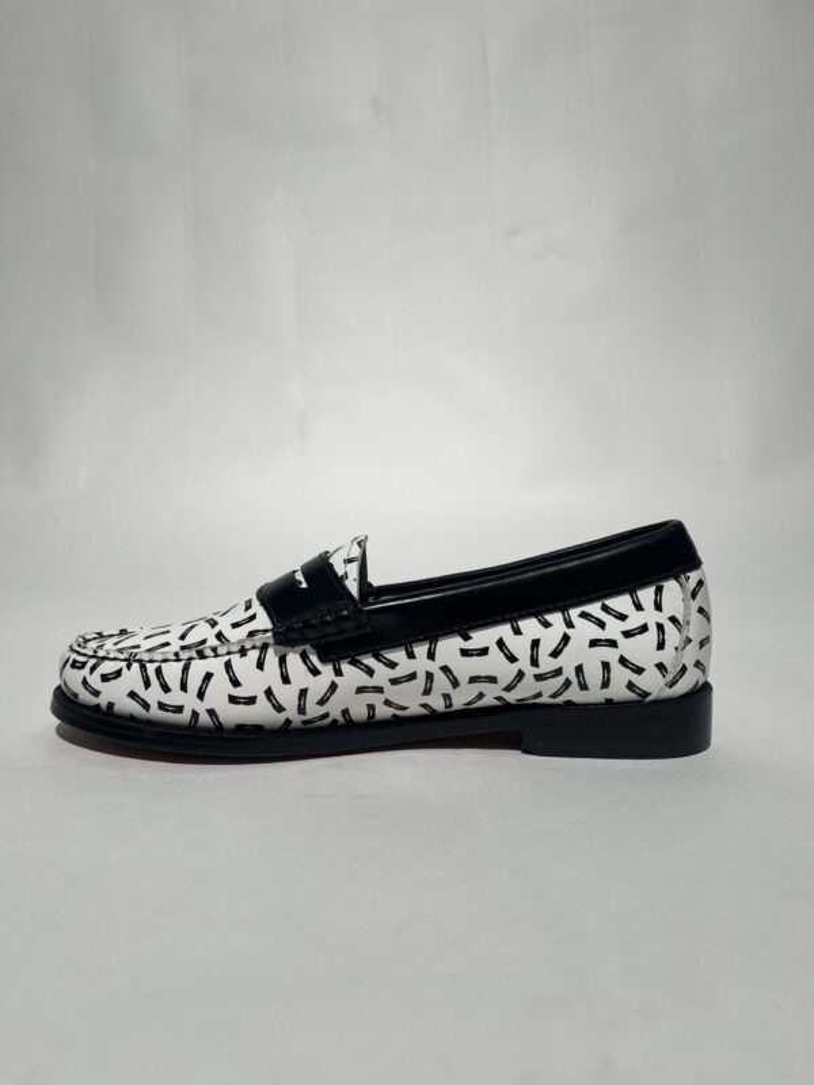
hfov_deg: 53.1
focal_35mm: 26
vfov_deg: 67.3
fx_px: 815
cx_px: 407
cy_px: 542
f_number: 1.6
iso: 50
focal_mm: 5.1
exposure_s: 1/751
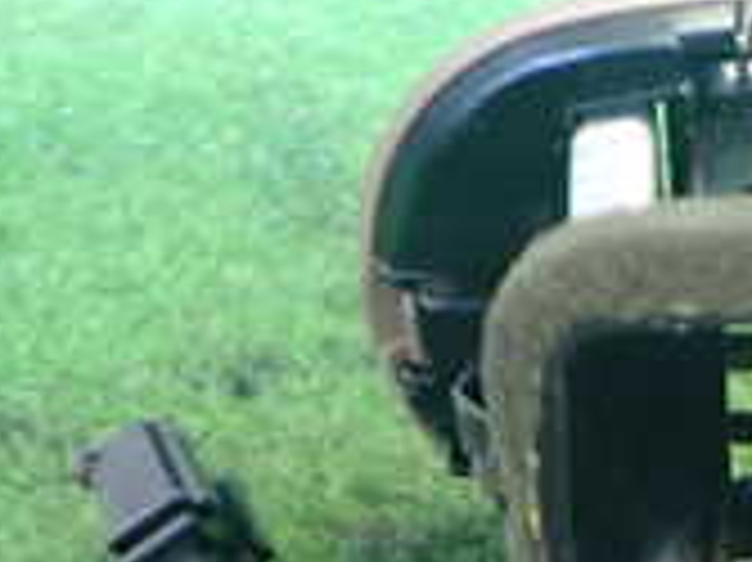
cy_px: 544
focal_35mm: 90
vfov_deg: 16.1
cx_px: 991
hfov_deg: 19.9
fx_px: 1954
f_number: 2
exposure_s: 1/30
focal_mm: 4.5
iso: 500
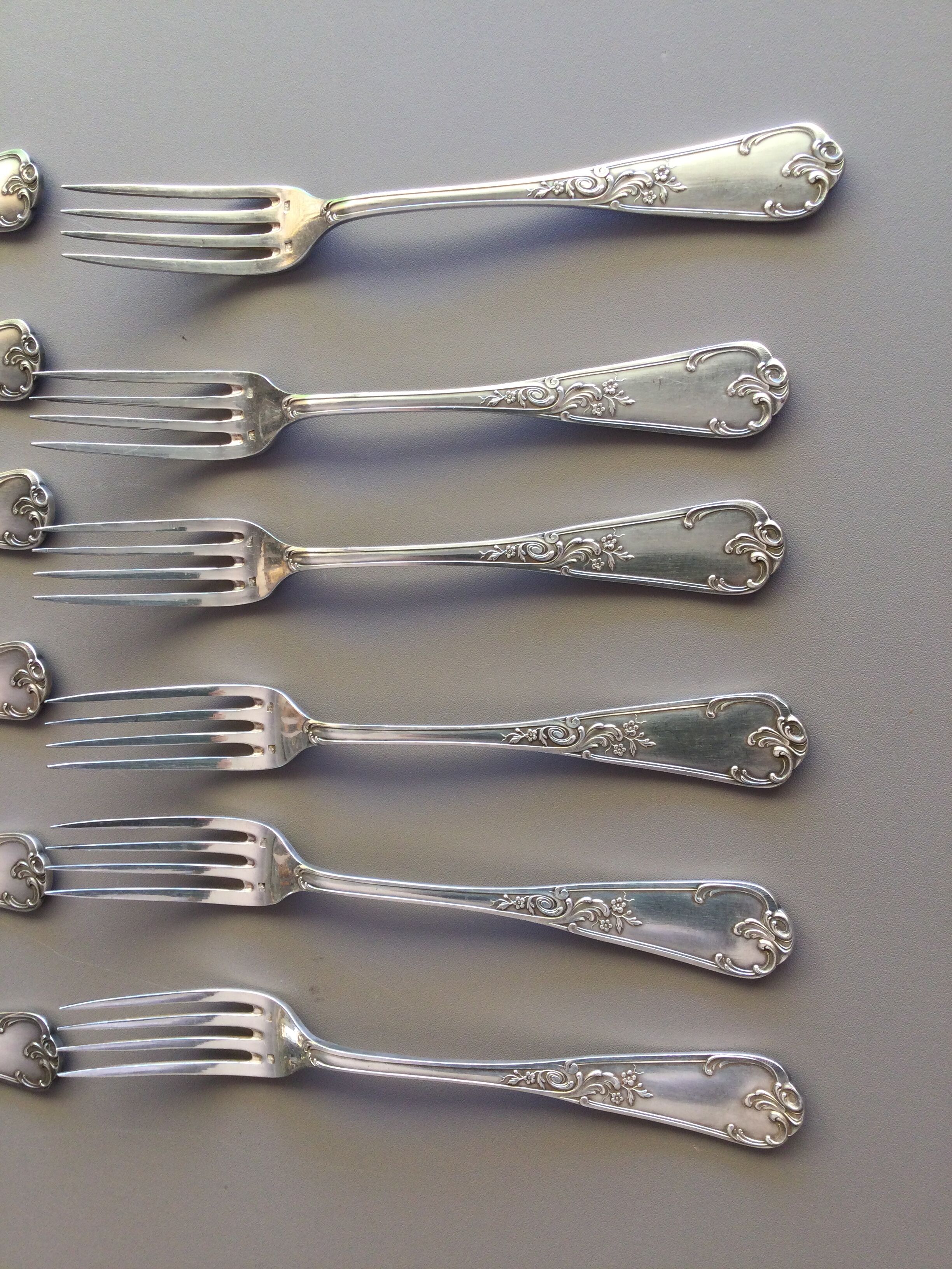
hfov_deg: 45.4
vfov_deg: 58.4
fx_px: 1137
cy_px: 634
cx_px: 476
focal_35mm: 31
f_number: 2.4
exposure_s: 1/50
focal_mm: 3.3
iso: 32
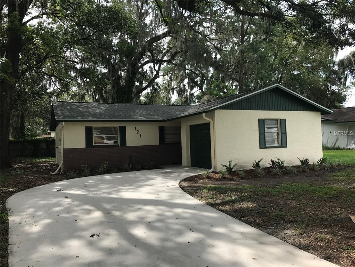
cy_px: 134
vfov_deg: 49.7
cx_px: 178
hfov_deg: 63.4
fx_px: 287
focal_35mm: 28
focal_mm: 3.99
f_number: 1.8
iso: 20
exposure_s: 1/967
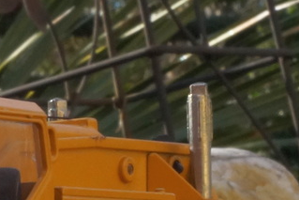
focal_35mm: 263
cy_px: 315
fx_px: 2185
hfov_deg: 7.4
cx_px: -381
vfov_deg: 5.2
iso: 500
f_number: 22
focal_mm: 28
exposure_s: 1/60
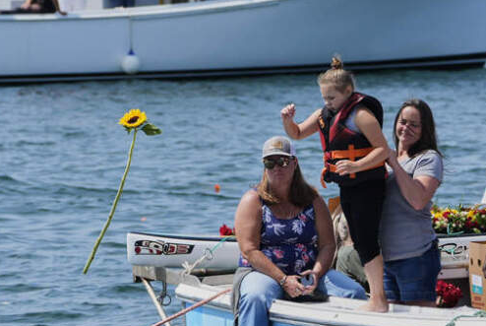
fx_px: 8126
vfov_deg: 2.3
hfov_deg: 3.4
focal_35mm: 601
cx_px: 292
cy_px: 202
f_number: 6.3
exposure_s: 1/1000
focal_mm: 198
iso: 250
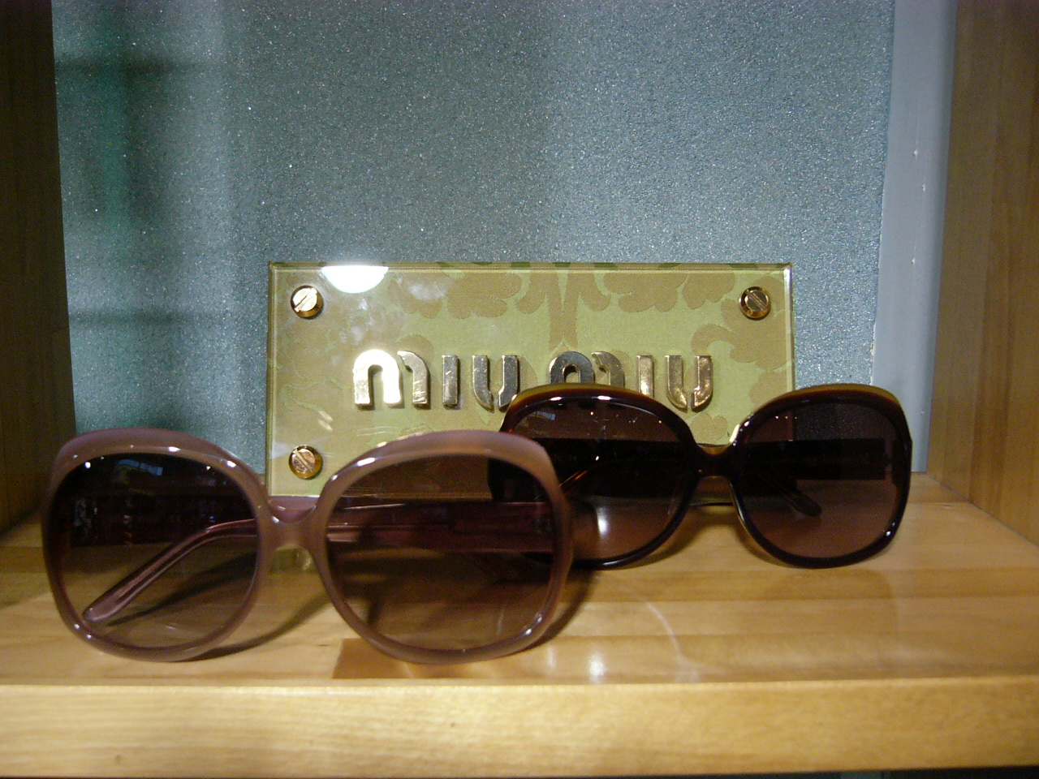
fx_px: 1051
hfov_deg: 52.6
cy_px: 390
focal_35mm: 35
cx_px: 520
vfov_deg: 40.7
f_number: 2.8
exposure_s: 1/125
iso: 200
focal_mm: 5.8
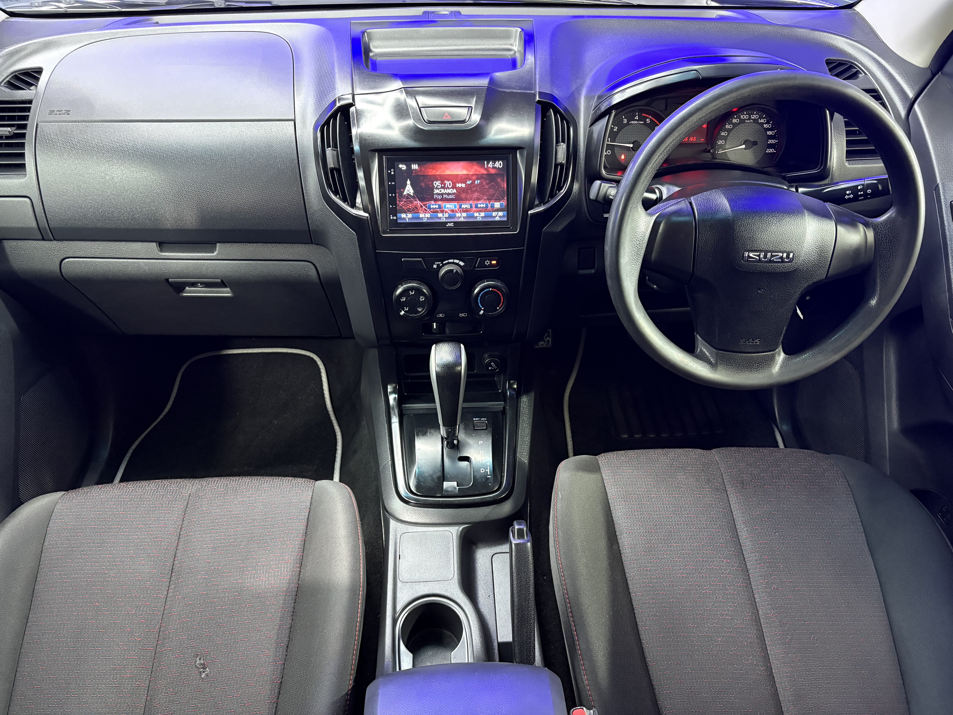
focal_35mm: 26
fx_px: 716
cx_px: 476
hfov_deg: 67.3
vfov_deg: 53.1
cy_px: 358
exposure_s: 1/25
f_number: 1.6
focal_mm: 5.96
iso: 500
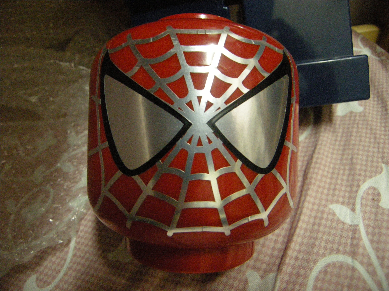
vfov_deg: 40.7
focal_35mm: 35
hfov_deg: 52.6
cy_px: 146
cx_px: 194
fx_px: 393
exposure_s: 1/18.1
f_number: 2.7
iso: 800
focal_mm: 7.5
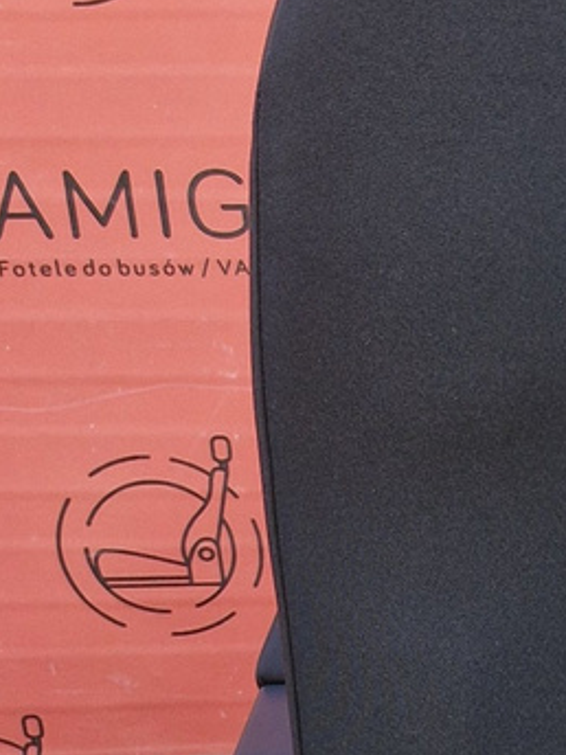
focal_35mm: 107
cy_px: 421
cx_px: 961
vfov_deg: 18.4
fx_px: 2333
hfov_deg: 12.8
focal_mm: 5.54
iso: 50
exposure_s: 1/289
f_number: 1.8
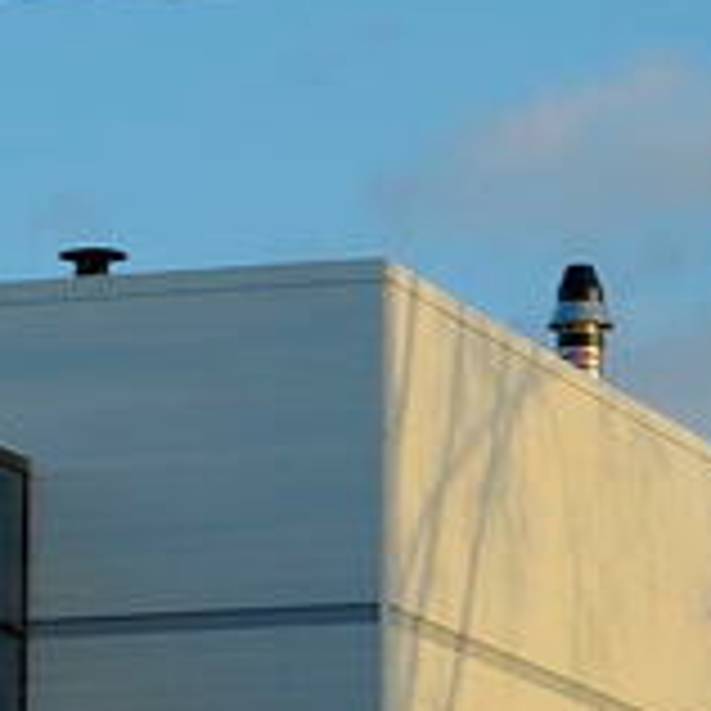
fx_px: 6483
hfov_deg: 6.3
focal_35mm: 279
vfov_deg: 6.2
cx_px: 518
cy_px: 1033
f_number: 14
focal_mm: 50
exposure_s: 1/60
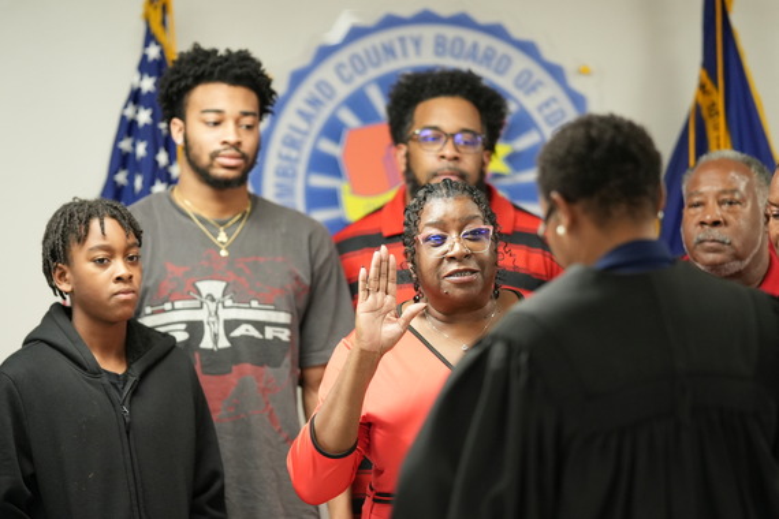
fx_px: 2748
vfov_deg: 10.8
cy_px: 260
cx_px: 390
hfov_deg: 16.1
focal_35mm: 127
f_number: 1.4
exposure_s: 1/640
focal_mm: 85
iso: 2000
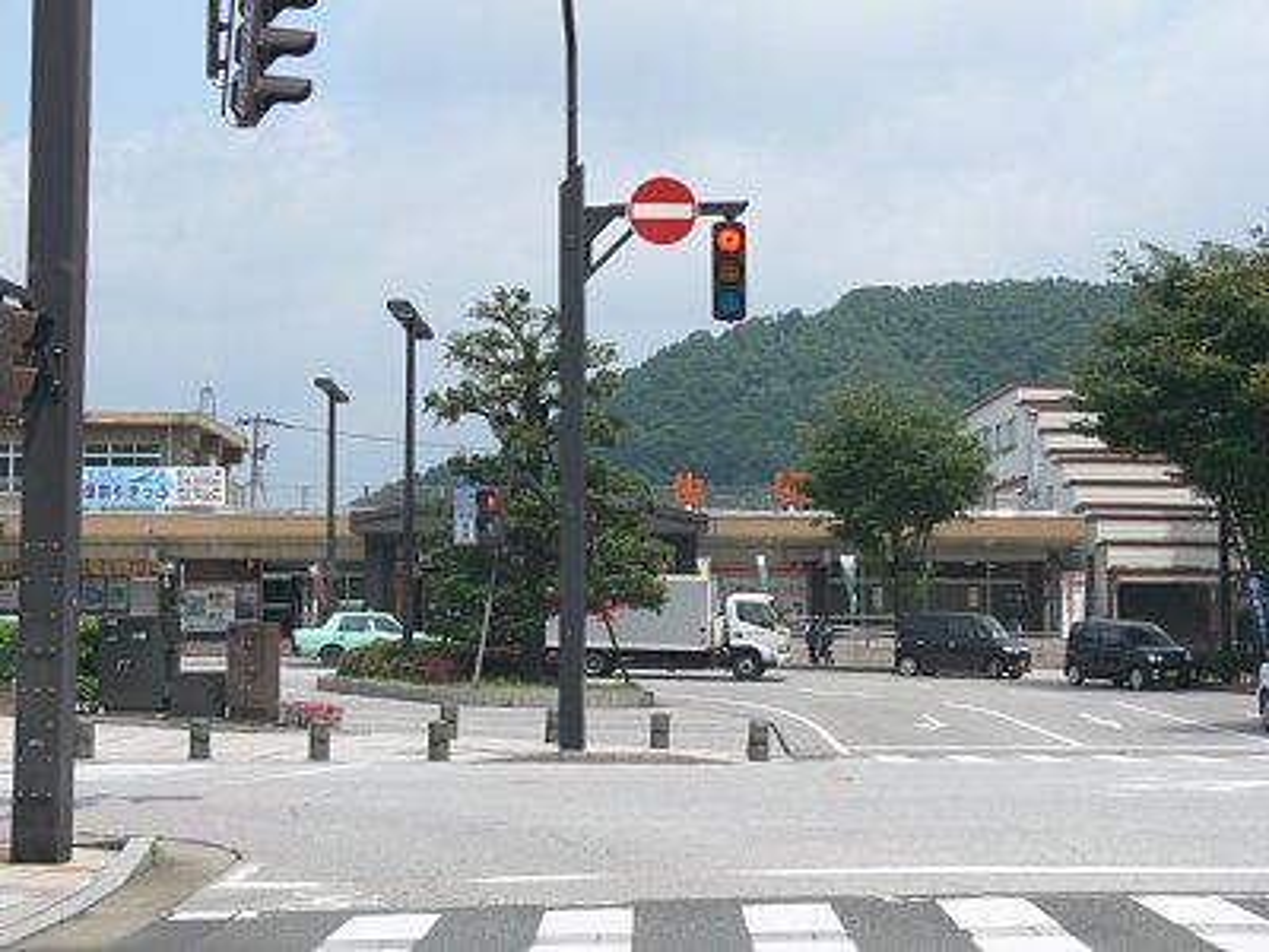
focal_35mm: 65
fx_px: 2383
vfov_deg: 22.6
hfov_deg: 29.8
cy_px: 476
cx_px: 634
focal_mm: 13.8
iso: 80
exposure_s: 1/320
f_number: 5.6
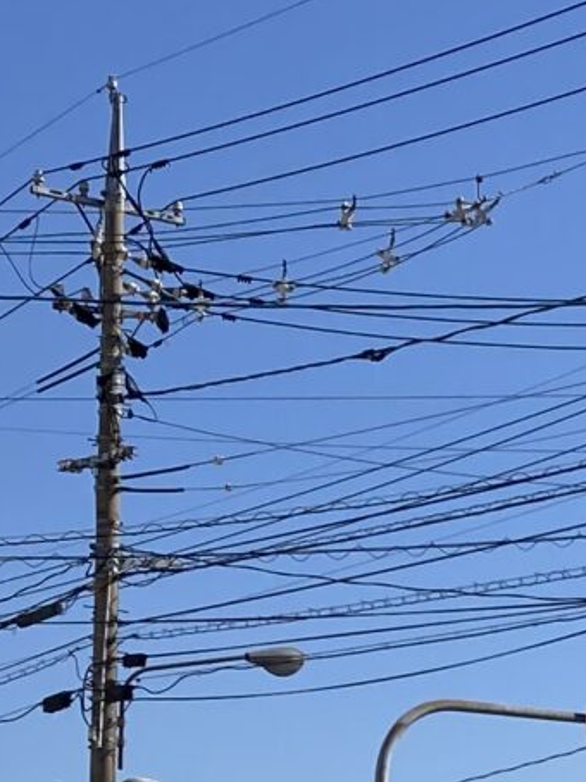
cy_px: 1223
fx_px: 3570
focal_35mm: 158
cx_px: 865
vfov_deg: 11.9
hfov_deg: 9.2
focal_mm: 3.99
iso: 20
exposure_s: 1/2825
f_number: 1.8
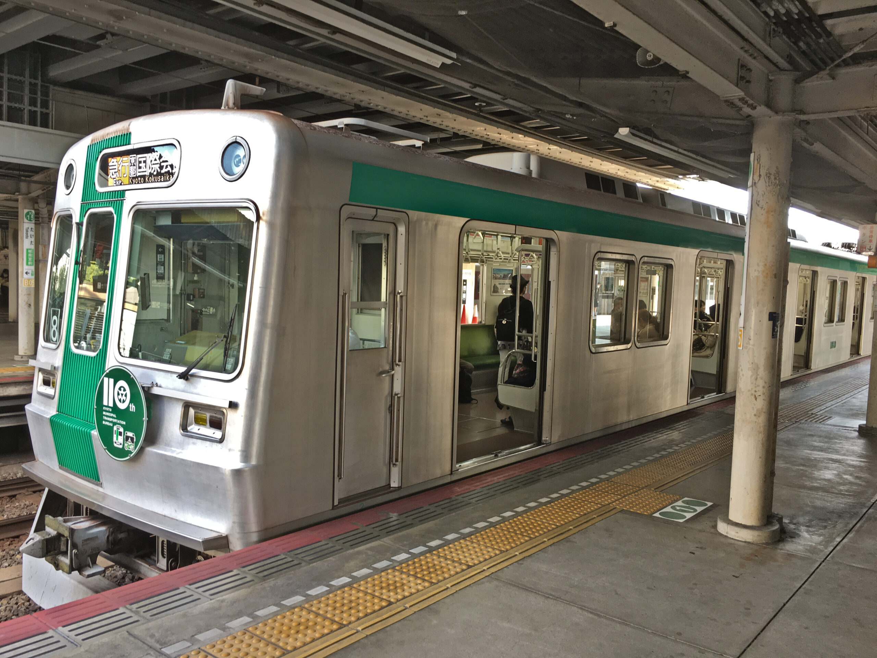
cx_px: 438
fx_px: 735
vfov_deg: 48.2
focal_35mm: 29
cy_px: 329
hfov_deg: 61.7
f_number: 2.2
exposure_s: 1/60
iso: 32
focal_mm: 4.15
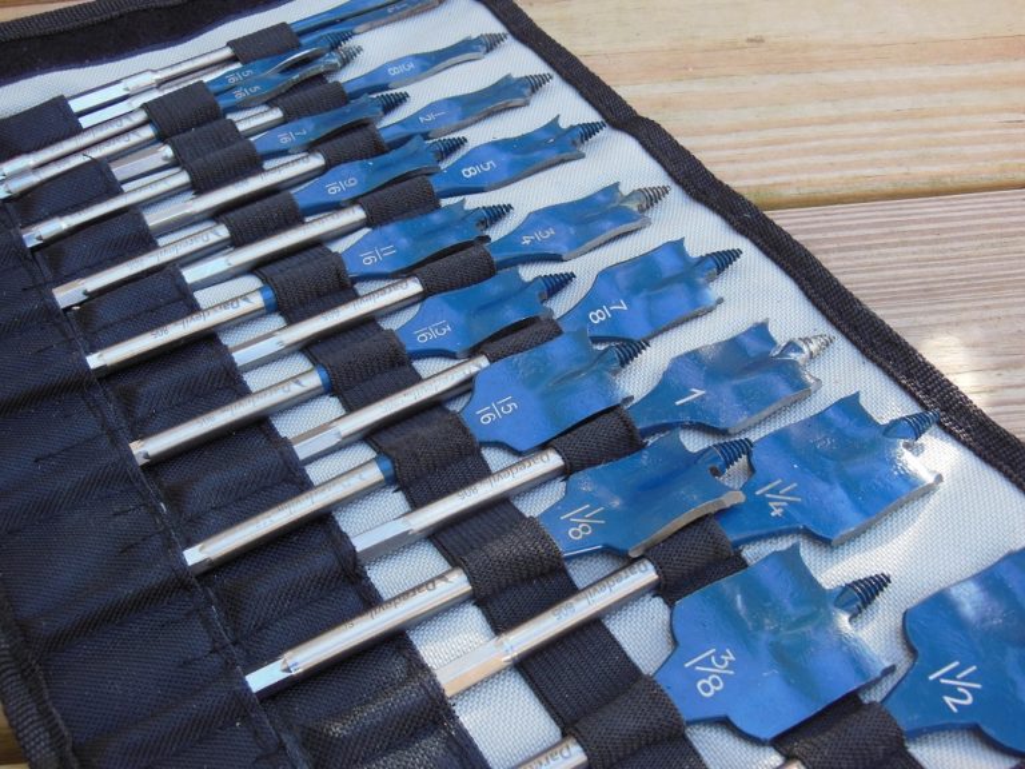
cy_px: 384
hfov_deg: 42.1
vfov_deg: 32.2
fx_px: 1332
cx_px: 512
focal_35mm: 45
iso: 125
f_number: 4.4
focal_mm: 8
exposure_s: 1/40
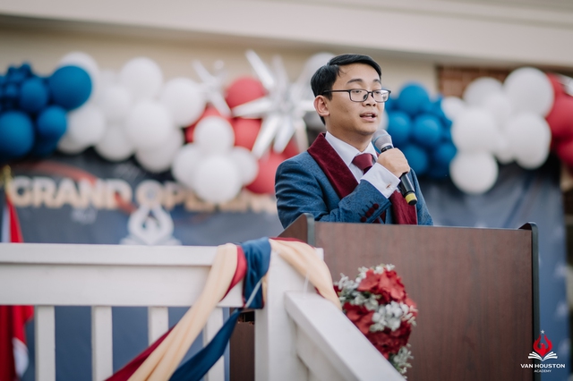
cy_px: 190
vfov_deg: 10.8
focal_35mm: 127
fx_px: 2020
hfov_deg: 16.1
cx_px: 286
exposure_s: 1/400
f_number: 2
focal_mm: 85
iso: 100
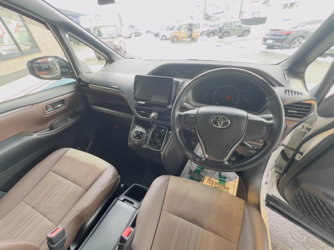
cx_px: 167
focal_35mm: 13
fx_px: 125
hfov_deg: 106.2
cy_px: 125
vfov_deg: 89.9
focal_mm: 1.57
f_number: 1.8
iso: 250
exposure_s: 1/80
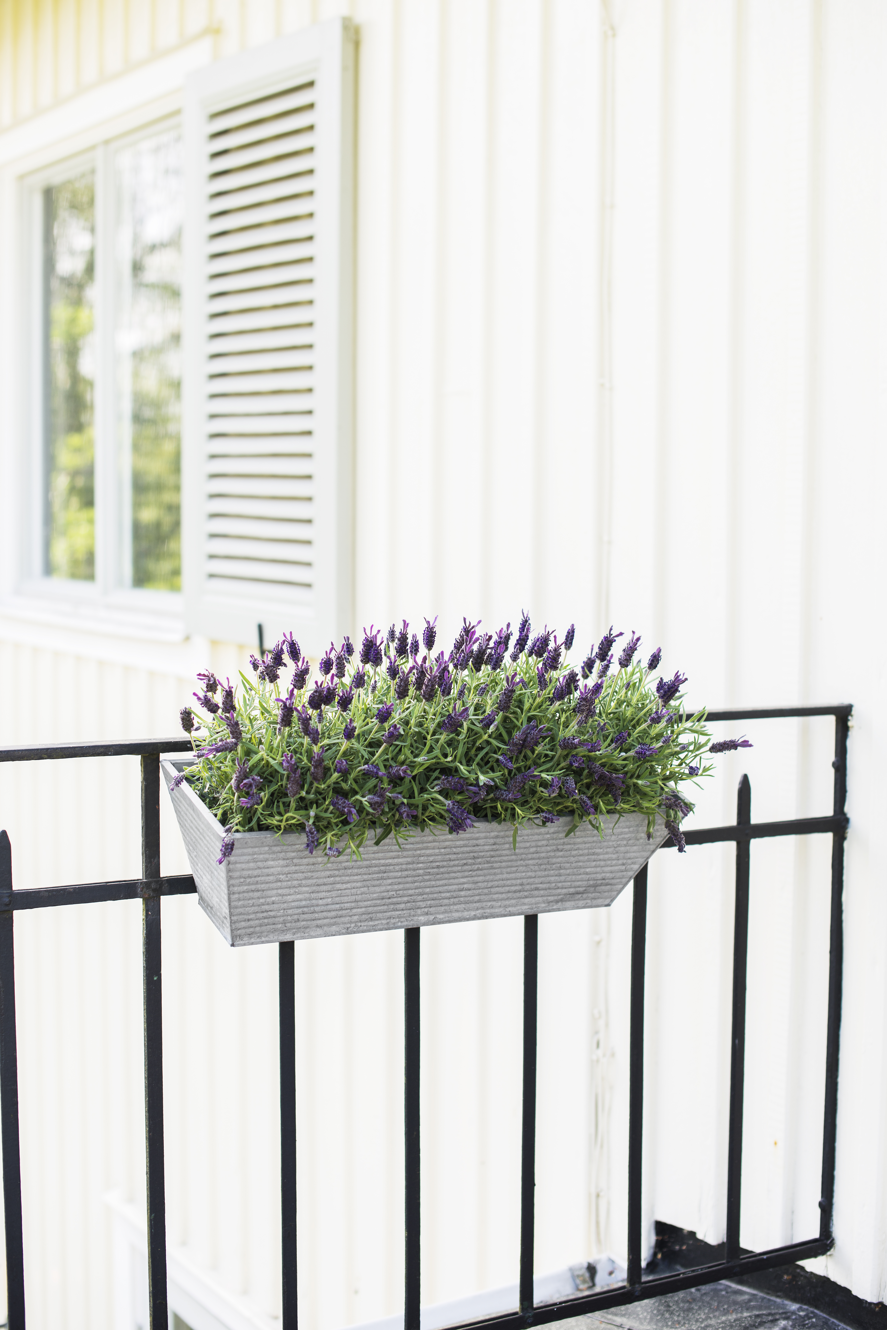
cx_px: 444
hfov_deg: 27.0
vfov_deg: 39.6
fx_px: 1846
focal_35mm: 50
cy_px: 665
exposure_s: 1/200
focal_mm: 50
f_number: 3.2
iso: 100
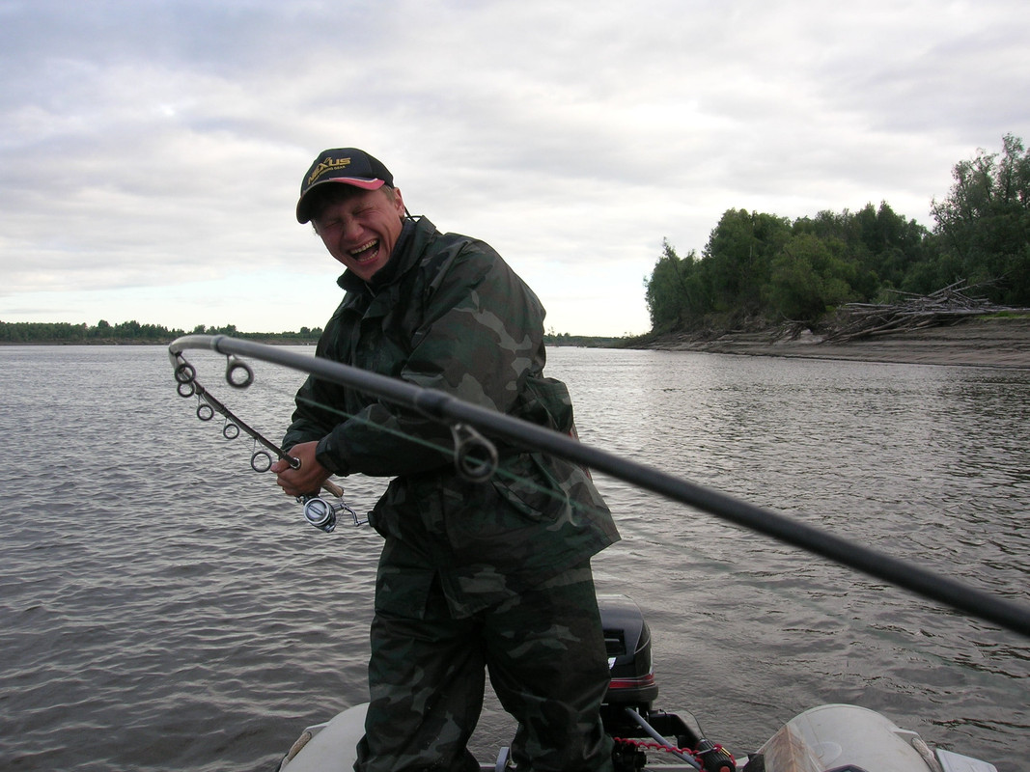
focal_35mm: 34
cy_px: 386
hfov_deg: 54.0
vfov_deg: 41.8
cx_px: 515
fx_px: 1012
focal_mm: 5.7
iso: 50
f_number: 4.9
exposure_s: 1/69.3
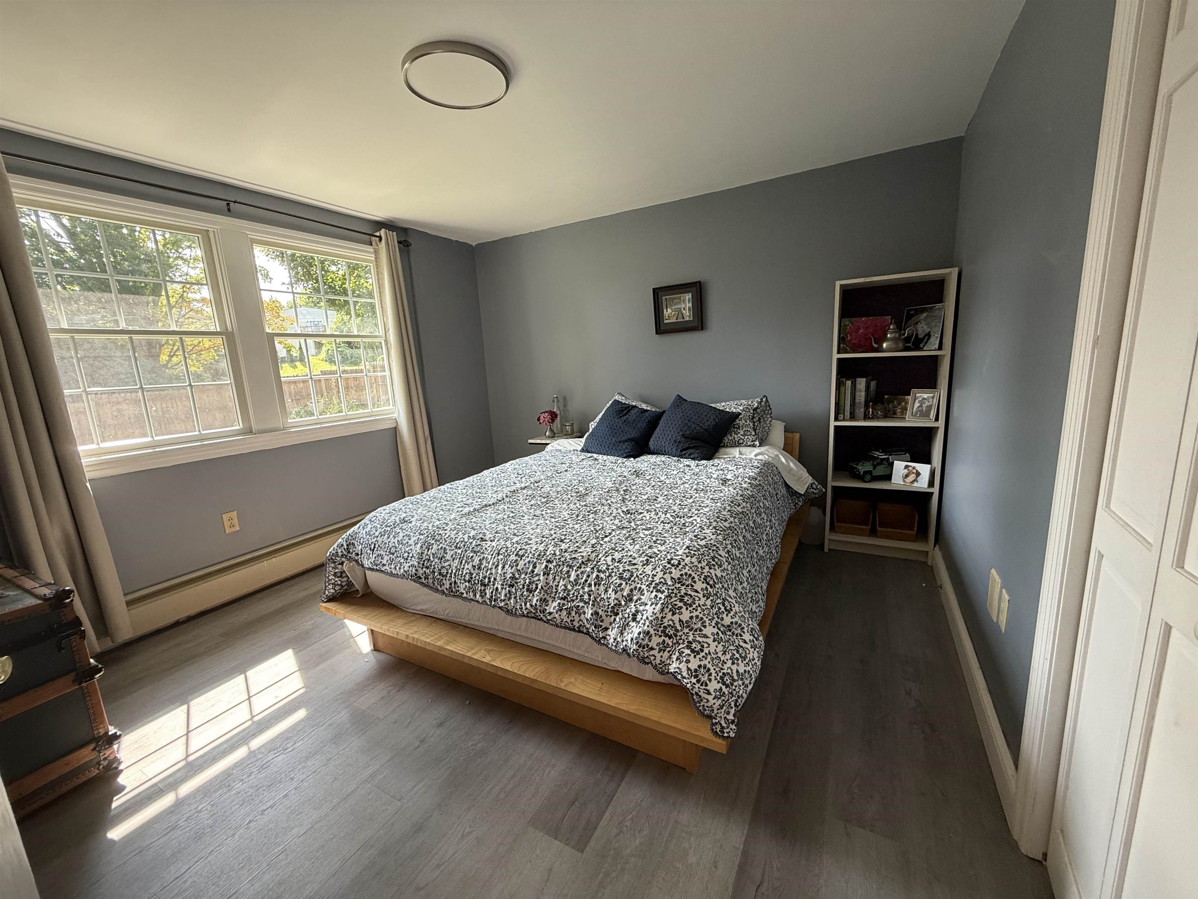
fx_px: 485
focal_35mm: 14
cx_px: 599
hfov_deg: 102.1
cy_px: 450
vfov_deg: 85.7
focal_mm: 2.22
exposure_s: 1/99
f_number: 2.2
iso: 160
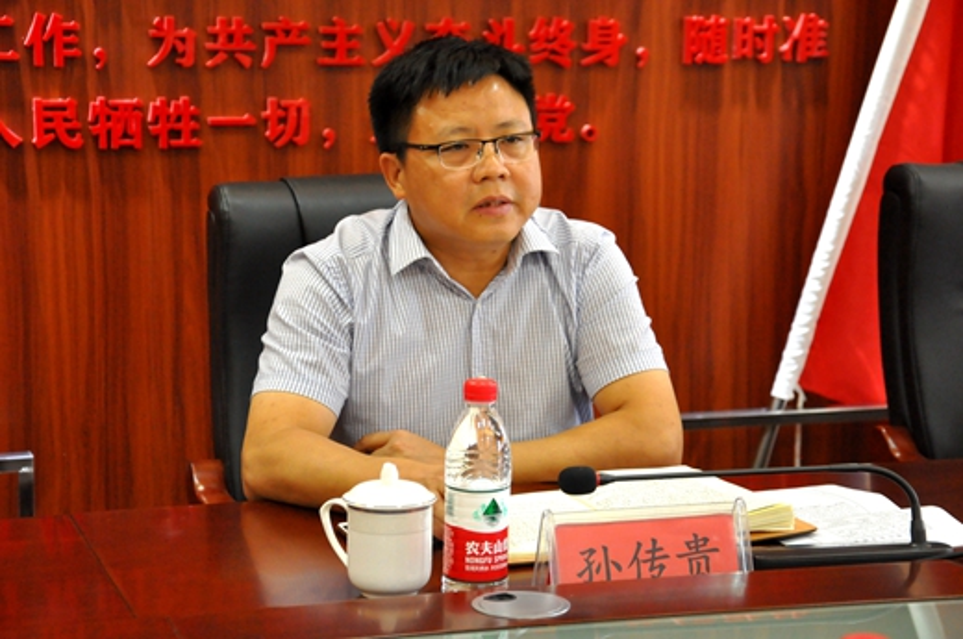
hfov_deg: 21.9
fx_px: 2484
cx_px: 482
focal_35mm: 93
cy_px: 320
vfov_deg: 14.7
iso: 2500
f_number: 5.3
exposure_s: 1/80
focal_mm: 62
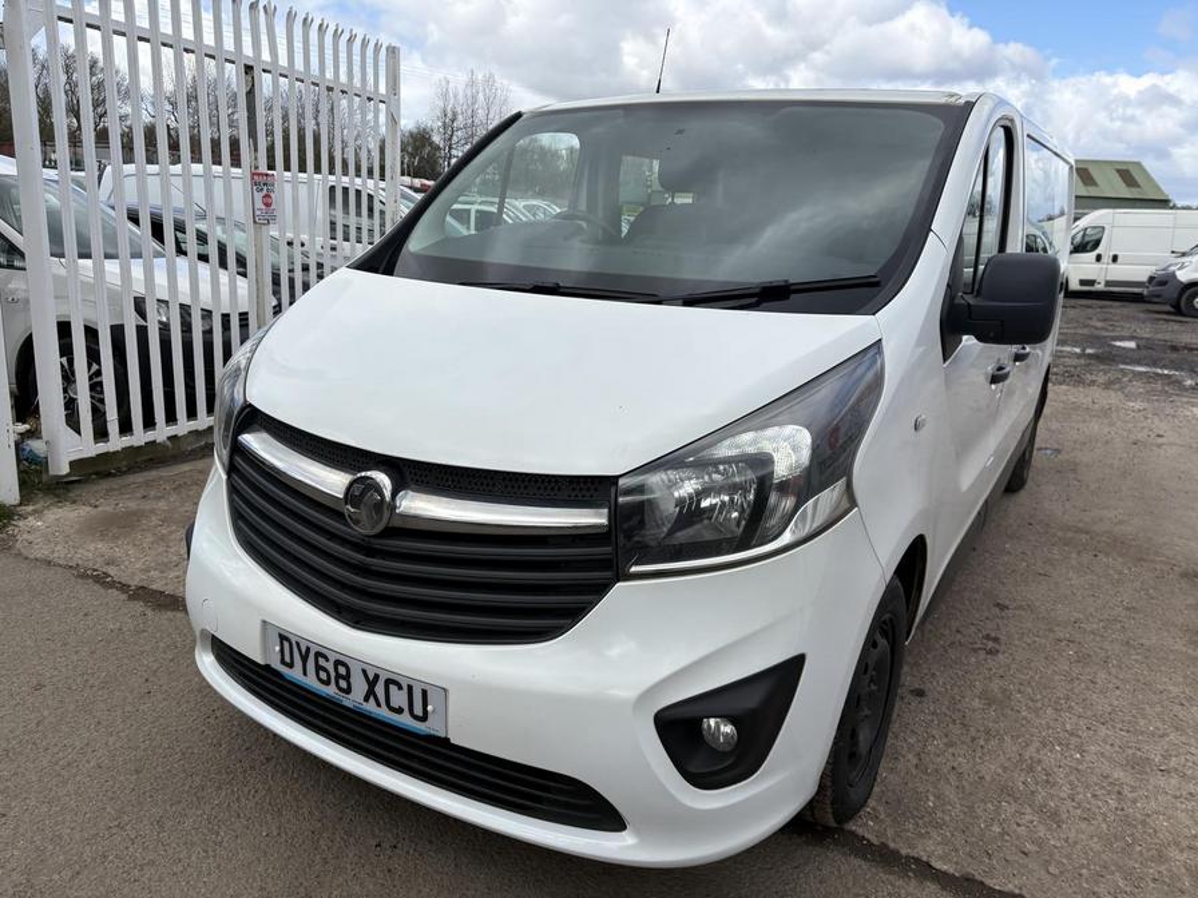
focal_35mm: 26
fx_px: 900
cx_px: 599
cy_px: 449
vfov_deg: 53.1
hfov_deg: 67.3
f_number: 1.6
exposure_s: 1/2451
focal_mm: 5.96
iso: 50
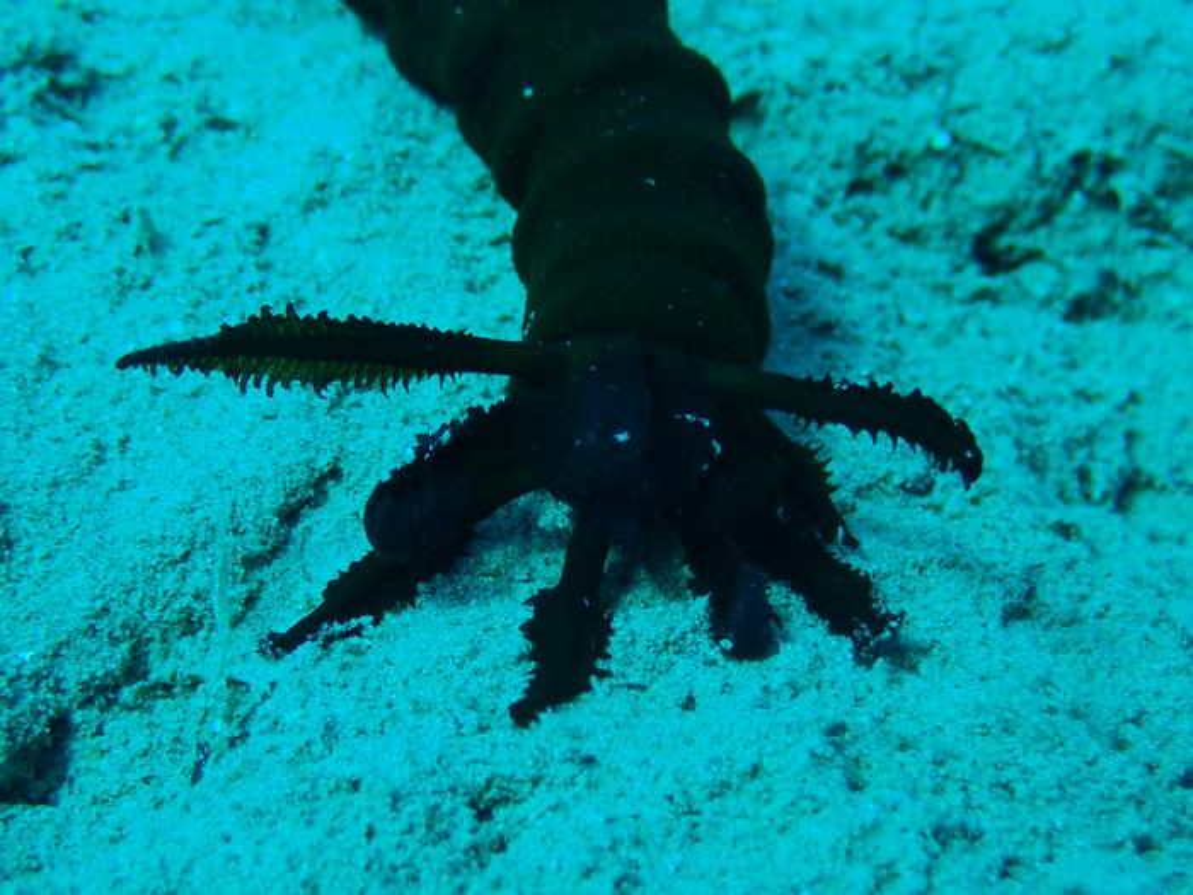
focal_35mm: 61
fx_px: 2102
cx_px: 596
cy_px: 448
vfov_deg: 24.0
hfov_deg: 31.7
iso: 200
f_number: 5
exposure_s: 1/125
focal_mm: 11.01
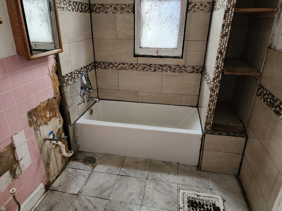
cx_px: 141
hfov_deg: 73.9
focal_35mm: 23
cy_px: 106
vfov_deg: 58.9
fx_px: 187
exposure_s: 1/40
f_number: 1.8
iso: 640
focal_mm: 6.4
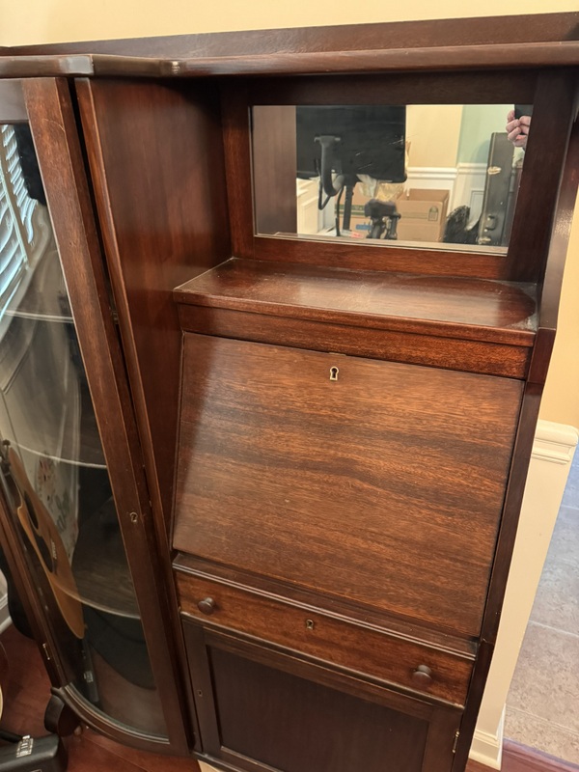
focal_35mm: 24
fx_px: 535
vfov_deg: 71.6
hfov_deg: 56.8
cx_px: 290
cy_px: 386
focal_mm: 6.76
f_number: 1.78
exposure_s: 1/40
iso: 1000
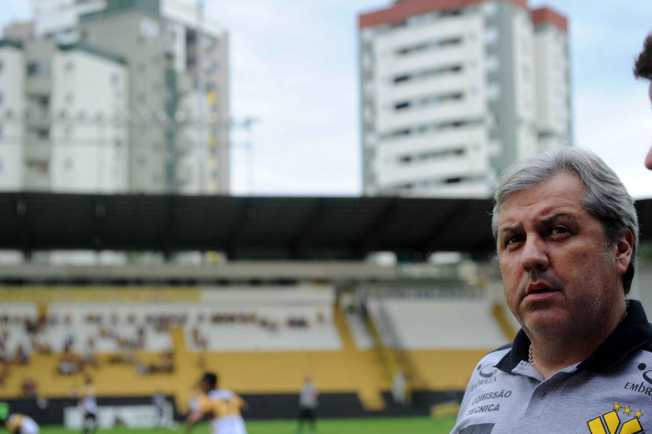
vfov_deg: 19.4
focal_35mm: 70
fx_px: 1267
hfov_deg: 28.9
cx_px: 326
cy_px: 217
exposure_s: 1/640
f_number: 5.6
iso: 1600
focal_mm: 70
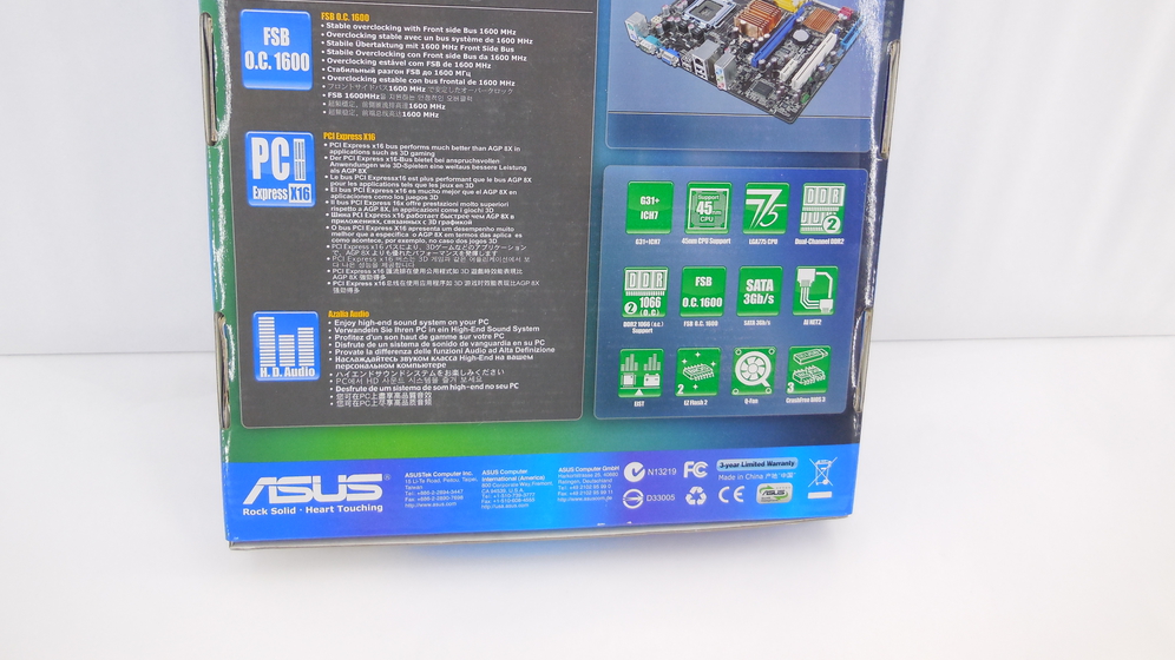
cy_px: 209
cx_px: 602
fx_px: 872
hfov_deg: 67.9
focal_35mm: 28
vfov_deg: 40.8
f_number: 3.1
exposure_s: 1/50
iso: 125
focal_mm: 4.5
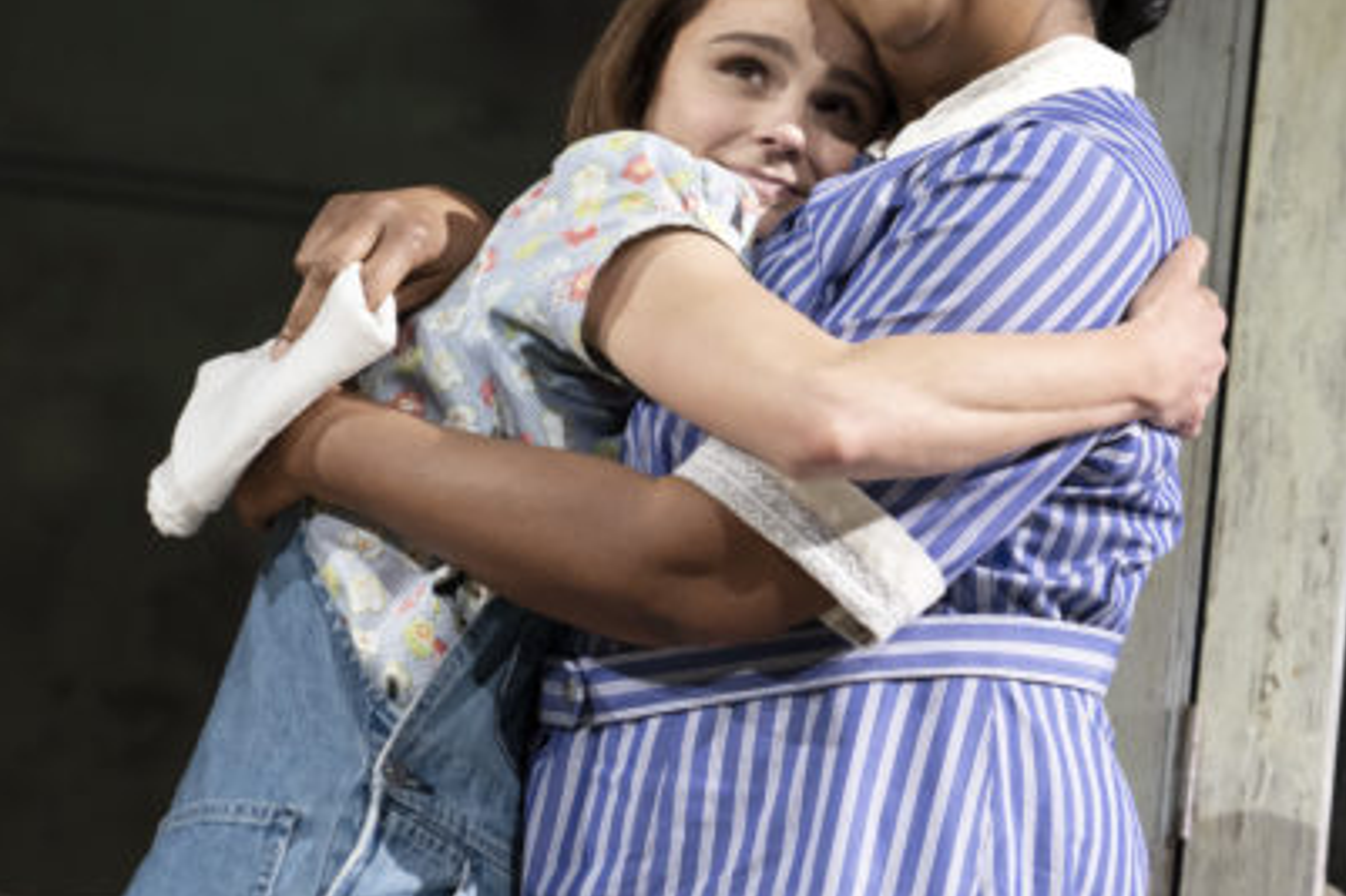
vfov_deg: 10.2
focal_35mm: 134
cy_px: 446
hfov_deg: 15.3
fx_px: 5008
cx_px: 869
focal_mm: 70
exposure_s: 1/250
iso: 2500
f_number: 3.5
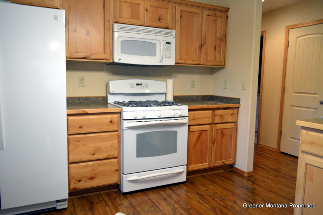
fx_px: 242
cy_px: 108
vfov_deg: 47.9
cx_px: 162
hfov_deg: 67.4
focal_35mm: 27
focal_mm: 18
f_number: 4
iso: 800
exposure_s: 1/60
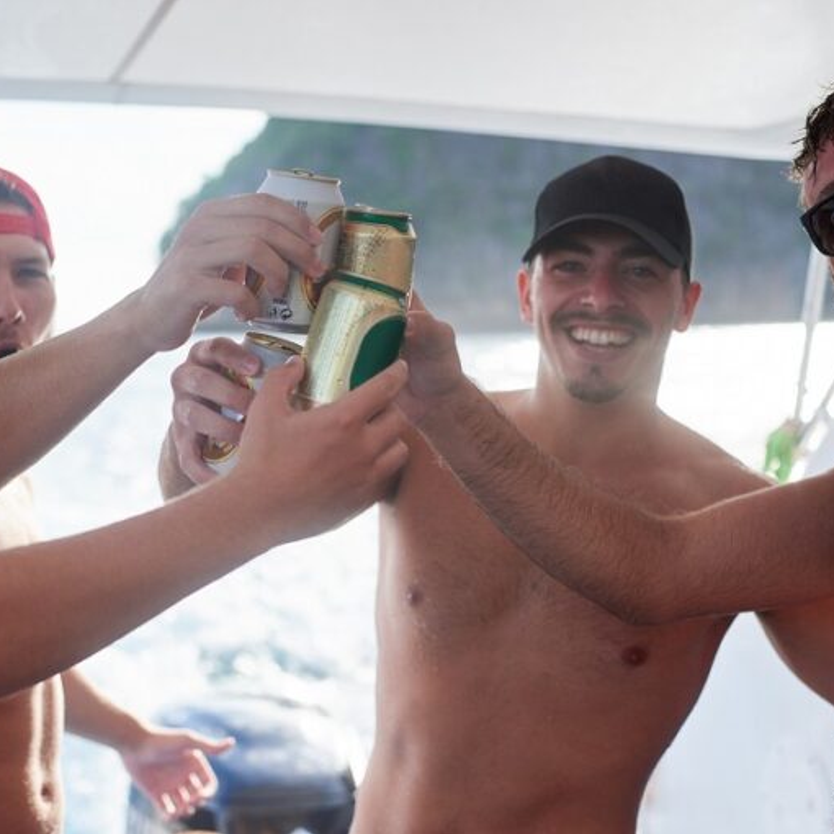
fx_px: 1745
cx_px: 321
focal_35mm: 64
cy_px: 416
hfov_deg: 26.8
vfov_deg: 26.9
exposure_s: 1/4000
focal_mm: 50
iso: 400
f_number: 3.5
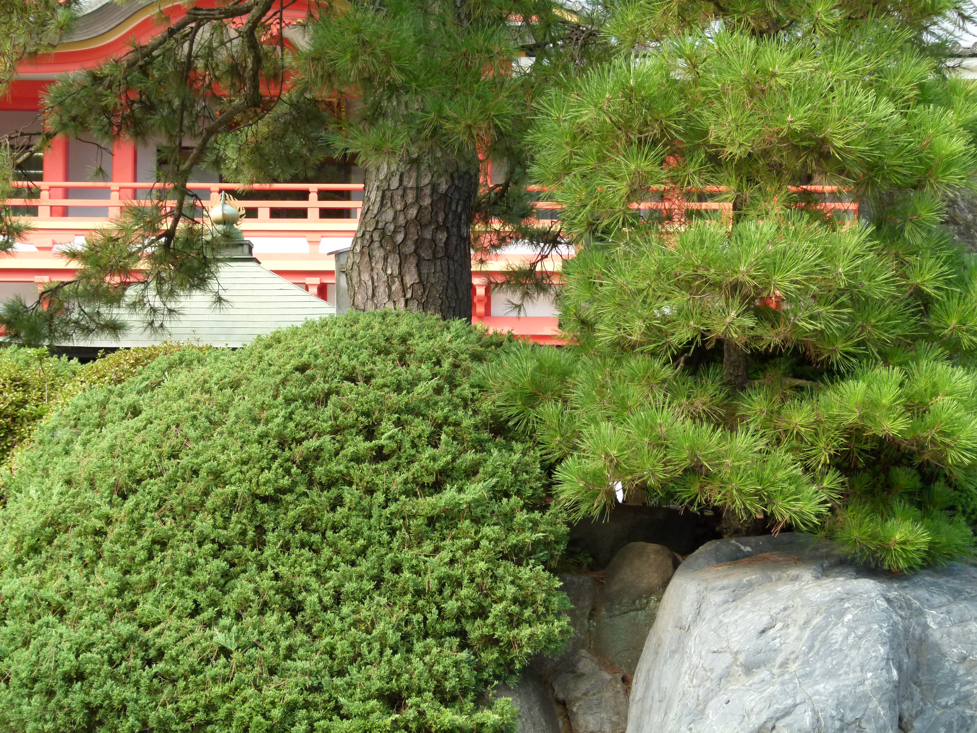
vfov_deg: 24.4
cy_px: 366
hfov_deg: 32.2
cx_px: 488
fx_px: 1693
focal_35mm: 60
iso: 200
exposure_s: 1/160
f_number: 4.5
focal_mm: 10.8
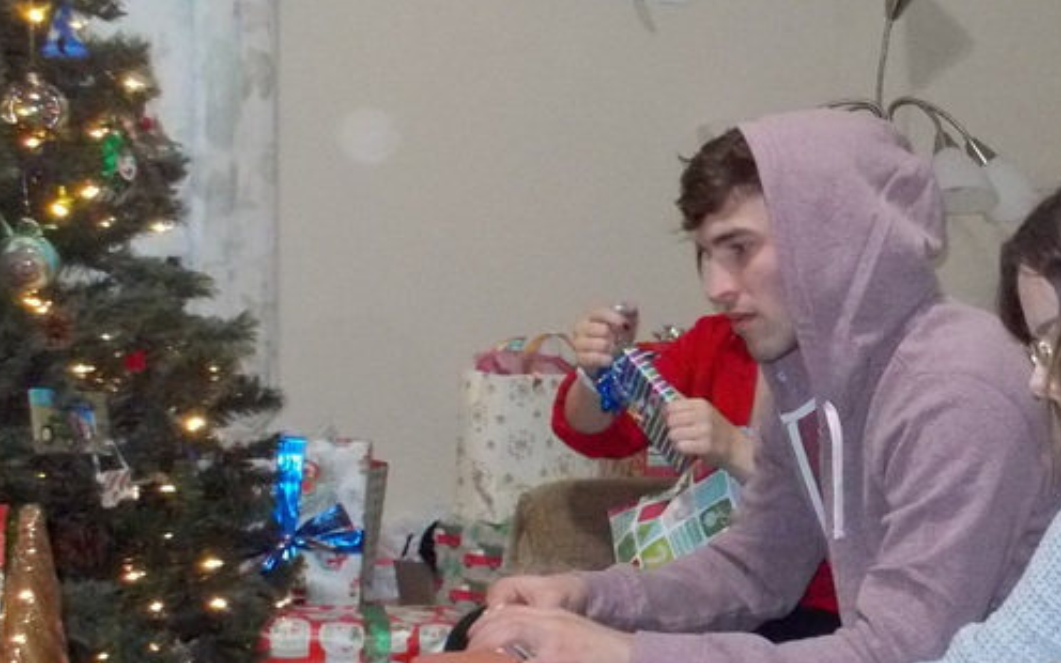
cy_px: 419
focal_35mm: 67
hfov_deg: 29.1
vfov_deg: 19.4
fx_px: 1937
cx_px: 995
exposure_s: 1/30
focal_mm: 4.1
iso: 800
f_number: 3.3
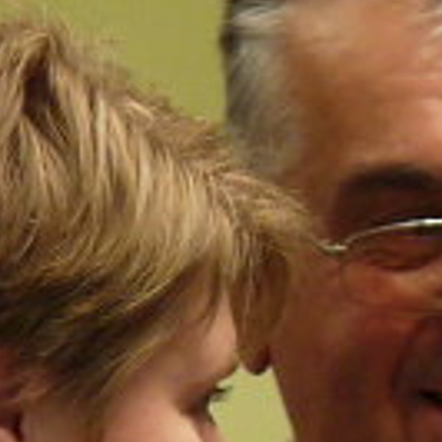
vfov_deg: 0.7
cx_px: 20
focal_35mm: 2396
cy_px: 346
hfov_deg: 0.7
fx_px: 34613
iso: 125
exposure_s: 1/80
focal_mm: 55.8
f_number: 3.7
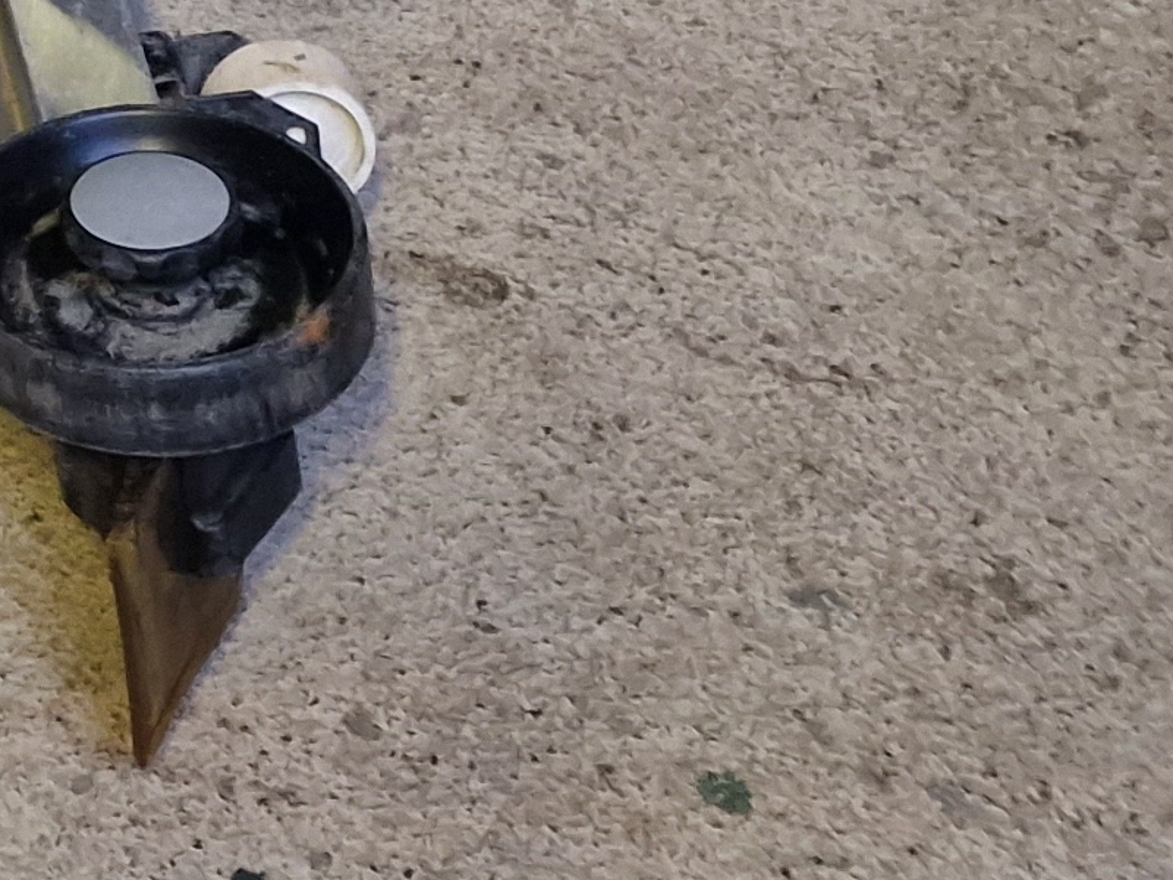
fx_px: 3897
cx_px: -572
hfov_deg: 15.8
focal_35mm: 115
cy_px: -1044
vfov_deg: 11.3
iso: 640
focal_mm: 6.4
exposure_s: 1/25
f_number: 1.8
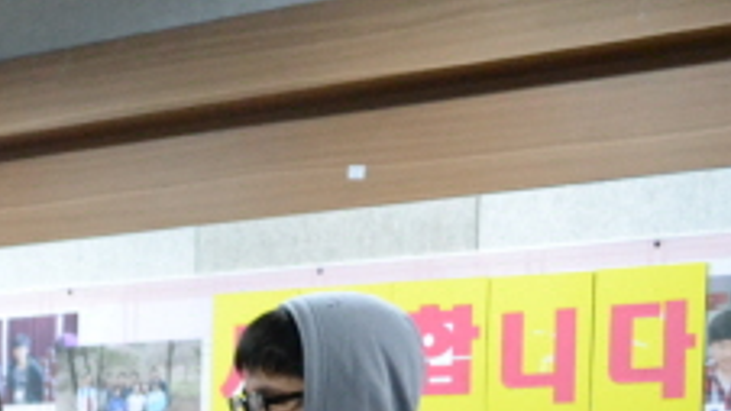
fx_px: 2074
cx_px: -233
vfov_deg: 10.8
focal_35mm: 107
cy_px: 680
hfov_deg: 18.5
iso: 3200
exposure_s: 1/125
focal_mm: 22
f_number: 4
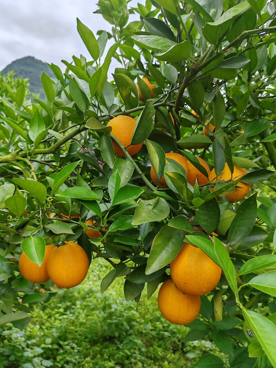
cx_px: 138
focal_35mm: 27
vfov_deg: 65.3
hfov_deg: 51.4
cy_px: 184
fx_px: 287
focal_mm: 6.14
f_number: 1.8
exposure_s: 1/690
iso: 50
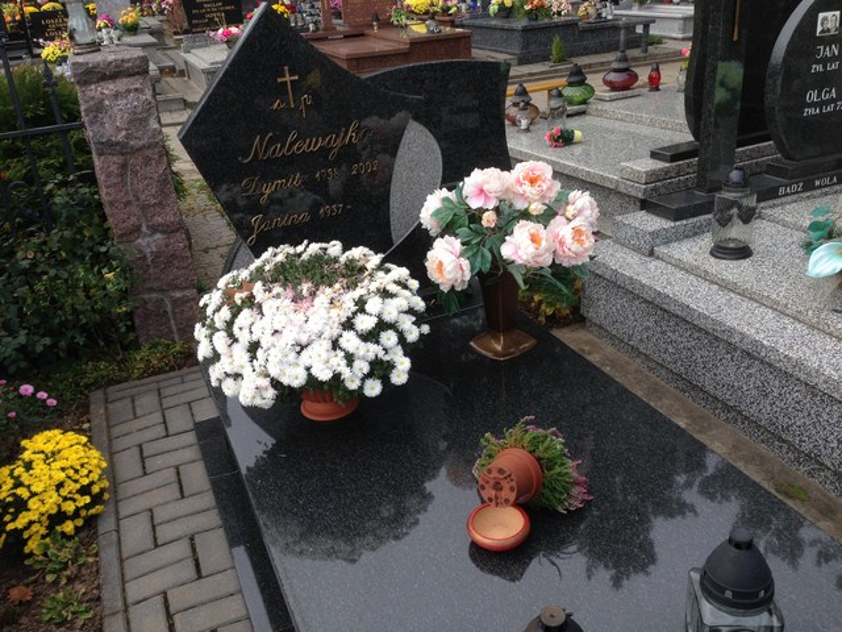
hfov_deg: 55.4
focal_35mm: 33
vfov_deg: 42.9
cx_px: 421
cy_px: 316
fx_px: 803
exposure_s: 1/243
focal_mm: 4.12
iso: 50
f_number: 2.4
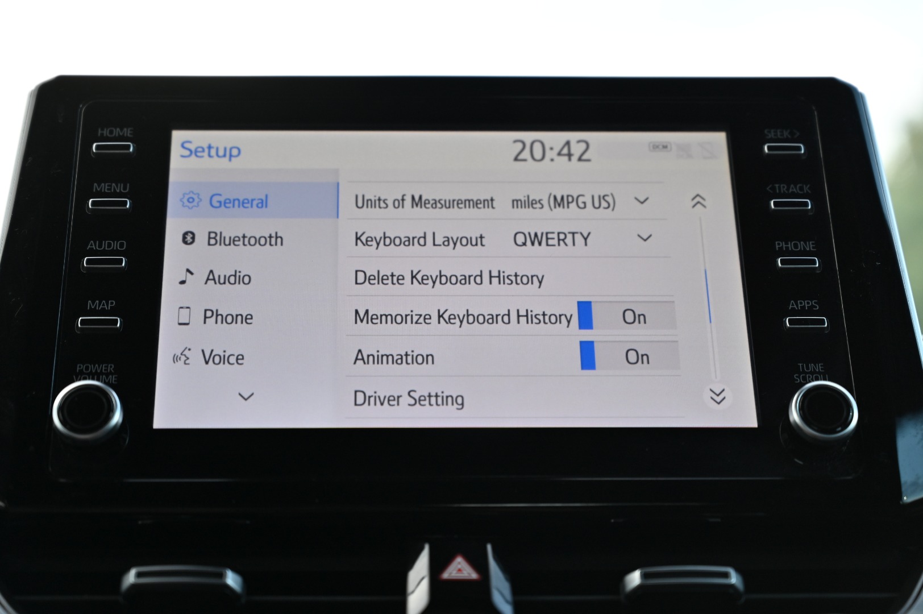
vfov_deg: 19.4
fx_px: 1793
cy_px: 307
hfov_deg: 28.9
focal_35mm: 70
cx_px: 462
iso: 400
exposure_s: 1/200
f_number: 4
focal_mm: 70
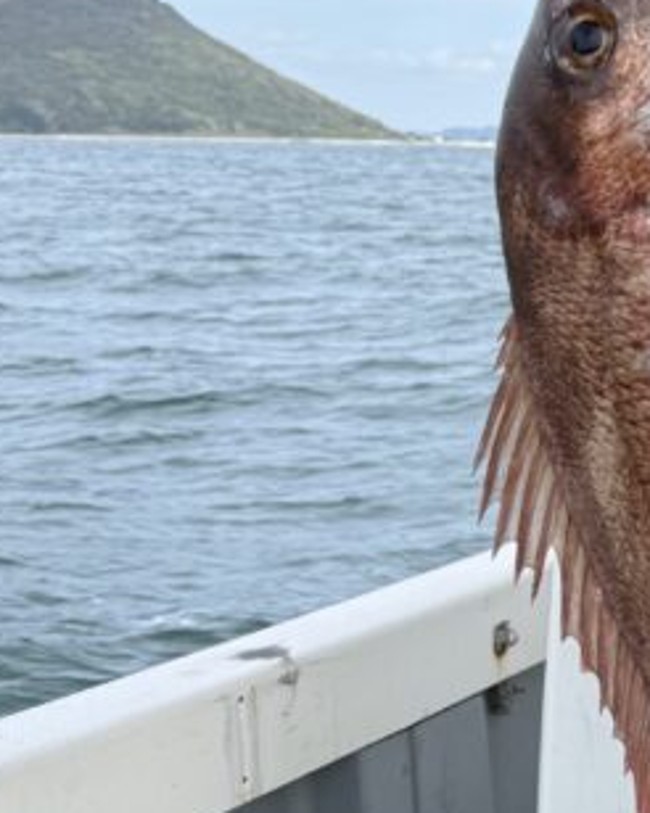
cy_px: 298
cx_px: 869
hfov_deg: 18.2
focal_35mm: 78
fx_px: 1878
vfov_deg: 24.4
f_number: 1.78
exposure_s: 1/2445
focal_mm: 6.76
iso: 80
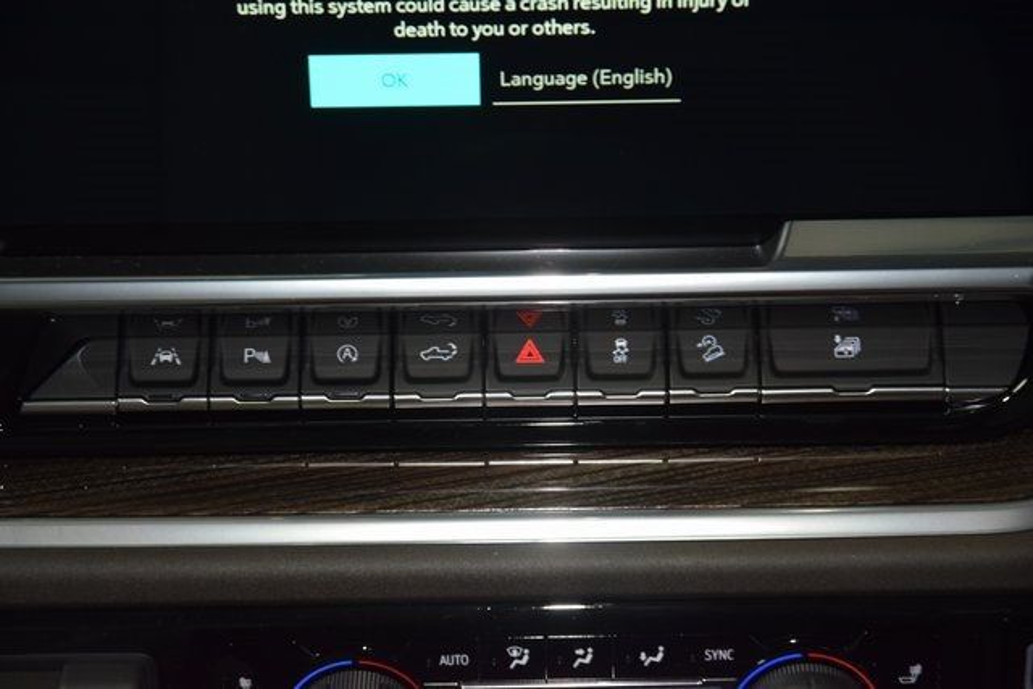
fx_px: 3013
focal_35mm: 105
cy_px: 344
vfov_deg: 13.0
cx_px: 516
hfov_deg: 19.5
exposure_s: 1/40
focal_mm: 70
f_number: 4.5
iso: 1400
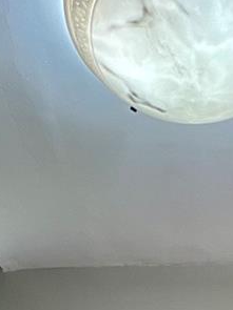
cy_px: 494
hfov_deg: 25.3
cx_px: 180
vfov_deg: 24.2
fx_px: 512
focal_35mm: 57
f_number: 2.2
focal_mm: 2.22
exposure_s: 1/120
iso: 320
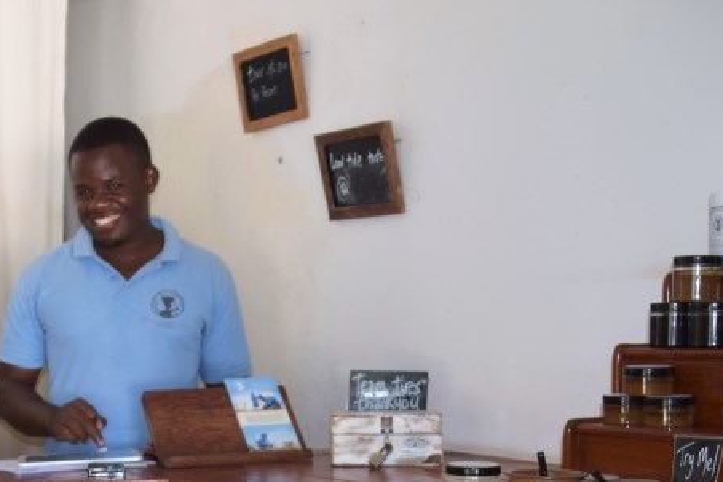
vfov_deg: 21.2
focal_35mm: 61
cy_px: 518
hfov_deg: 31.4
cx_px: 81
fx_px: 1225
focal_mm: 18
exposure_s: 1/60
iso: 180
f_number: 3.5
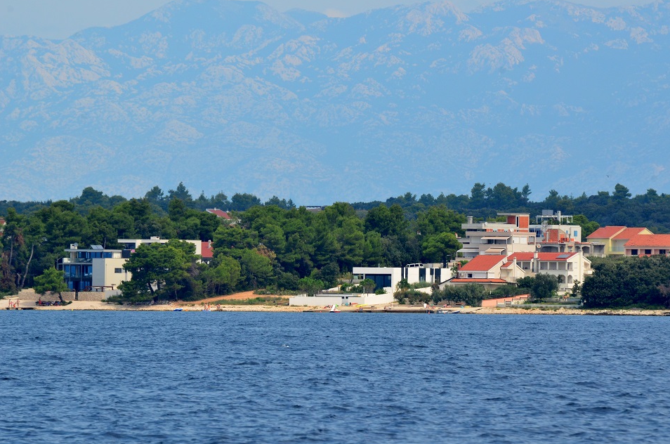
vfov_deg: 2.9
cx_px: 348
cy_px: 222
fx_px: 8748
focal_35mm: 471
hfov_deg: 4.4
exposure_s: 1/400
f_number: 13
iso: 400
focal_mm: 300
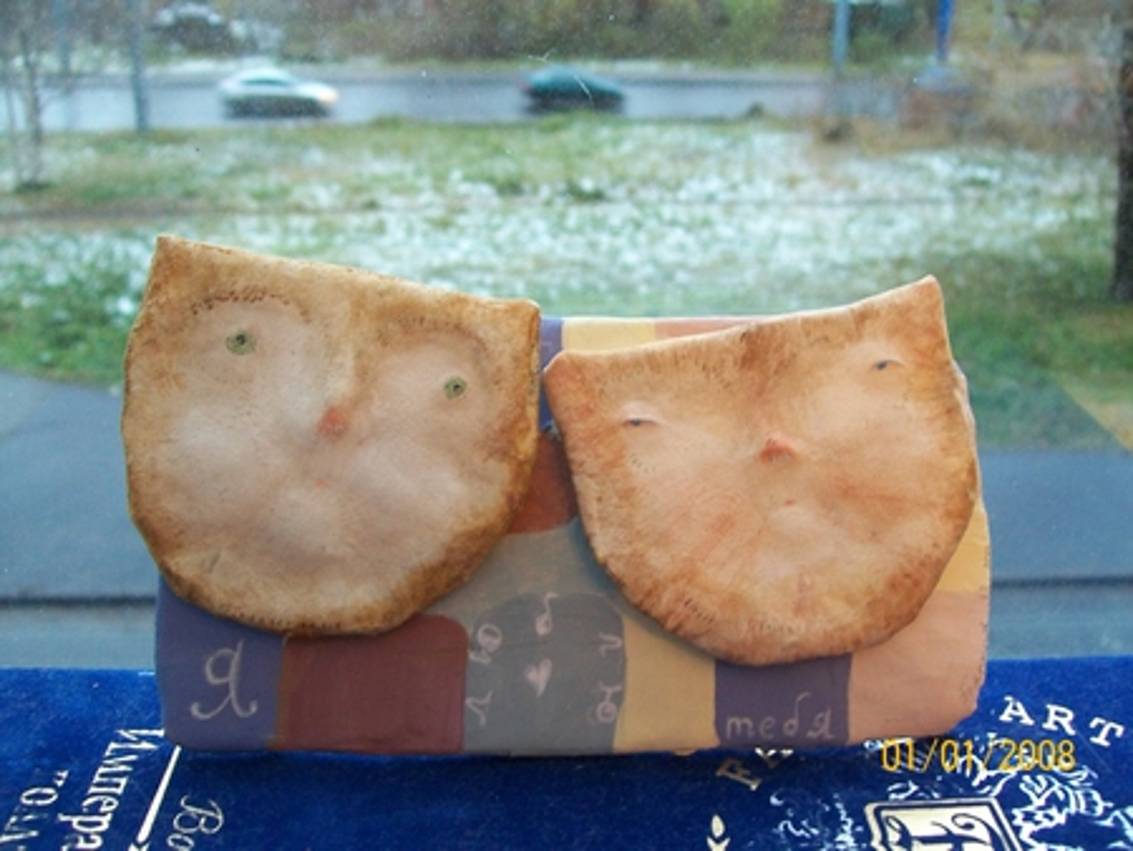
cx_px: 566
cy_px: 426
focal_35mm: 36
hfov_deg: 51.3
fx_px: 1179
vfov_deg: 39.7
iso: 160
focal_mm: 6
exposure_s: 1/20
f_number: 2.7
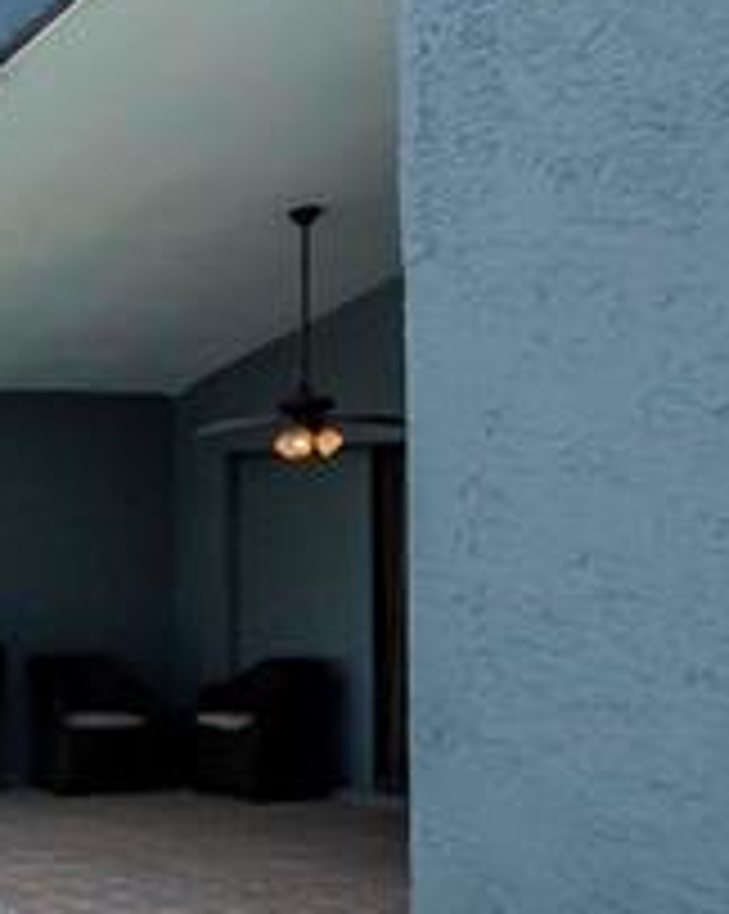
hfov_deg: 20.1
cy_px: 396
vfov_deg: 26.8
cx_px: -162
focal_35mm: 71
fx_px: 1918
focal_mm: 10
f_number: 7.1
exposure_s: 1/1000
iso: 500
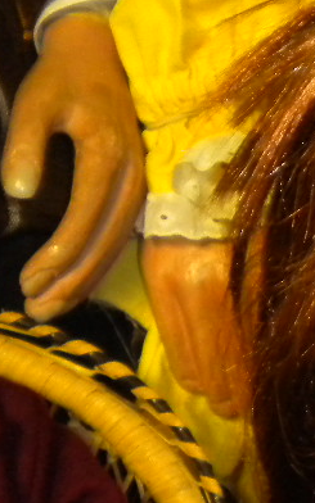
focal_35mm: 97
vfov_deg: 21.3
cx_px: 539
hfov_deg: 12.5
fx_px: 1332
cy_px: 353
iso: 400
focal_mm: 6.3
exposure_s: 1/30
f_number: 3.1
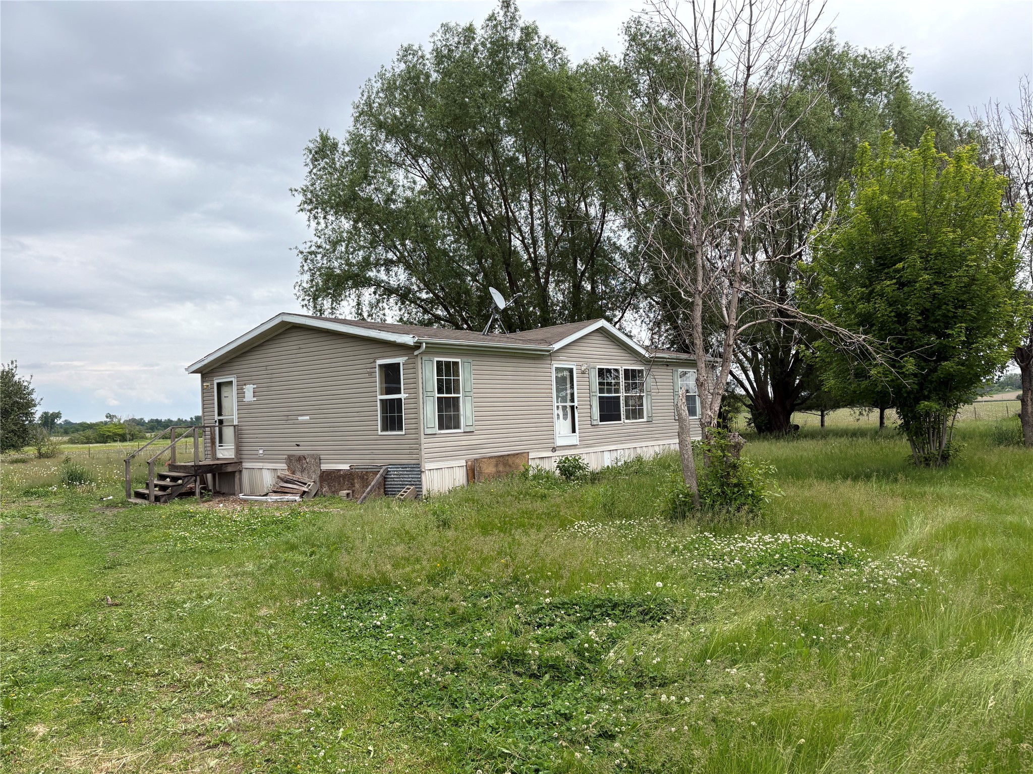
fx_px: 776
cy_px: 387
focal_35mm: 26
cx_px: 516
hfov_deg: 67.3
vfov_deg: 53.1
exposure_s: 1/2639
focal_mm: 5.96
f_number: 1.6
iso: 50
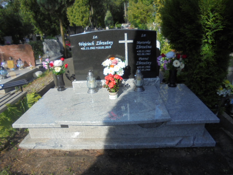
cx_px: 116
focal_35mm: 26
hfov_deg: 67.3
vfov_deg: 53.1
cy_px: 88
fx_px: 175
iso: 100
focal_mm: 4.6
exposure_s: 1/800
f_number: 3.5
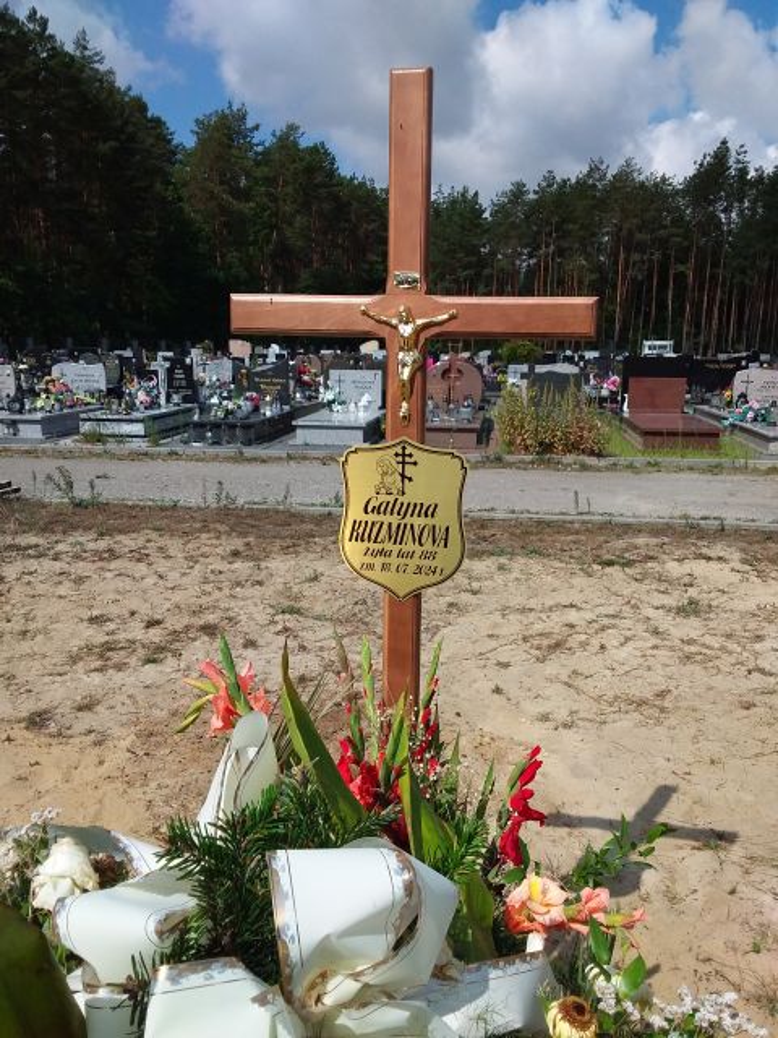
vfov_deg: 63.4
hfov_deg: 49.7
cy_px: 519
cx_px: 389
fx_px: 839
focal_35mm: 28
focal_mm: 2.91
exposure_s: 1/2868
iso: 40
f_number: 1.9
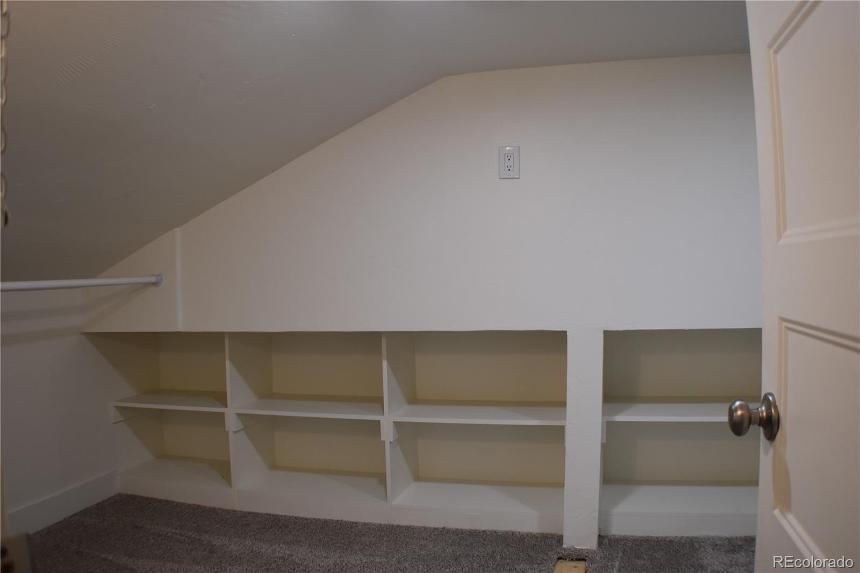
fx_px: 860
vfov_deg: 36.9
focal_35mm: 36
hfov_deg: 53.1
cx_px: 430
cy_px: 286
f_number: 4.5
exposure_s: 1/80
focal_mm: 24
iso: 400
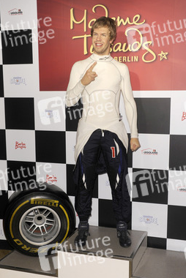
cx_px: 97
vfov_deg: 48.4
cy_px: 144
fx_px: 309
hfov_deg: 33.5
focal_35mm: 40
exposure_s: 1/125
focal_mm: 38
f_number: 5.6
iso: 800
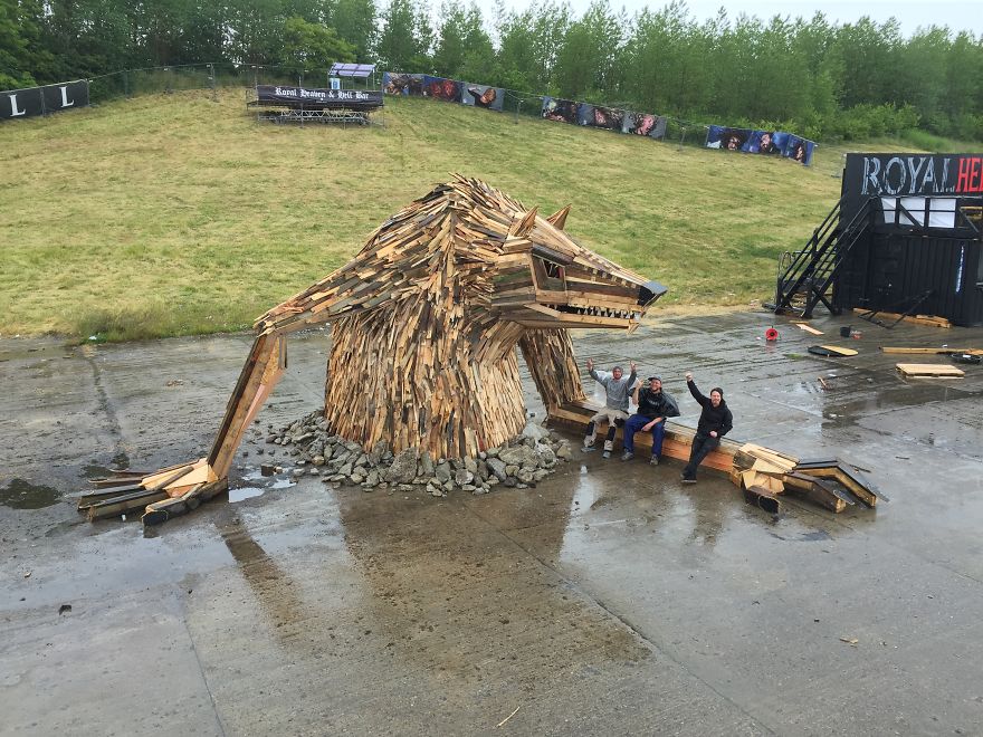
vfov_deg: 48.2
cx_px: 492
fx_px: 824
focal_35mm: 29
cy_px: 368
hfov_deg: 61.7
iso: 32
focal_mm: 4.15
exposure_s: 1/168
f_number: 2.2
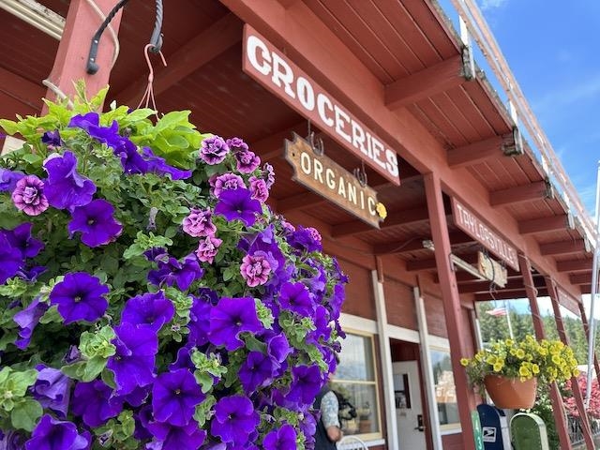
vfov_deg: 56.8
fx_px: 416
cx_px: 300
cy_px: 225
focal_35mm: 24
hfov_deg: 71.6
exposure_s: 1/439
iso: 80
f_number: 1.78
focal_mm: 6.86
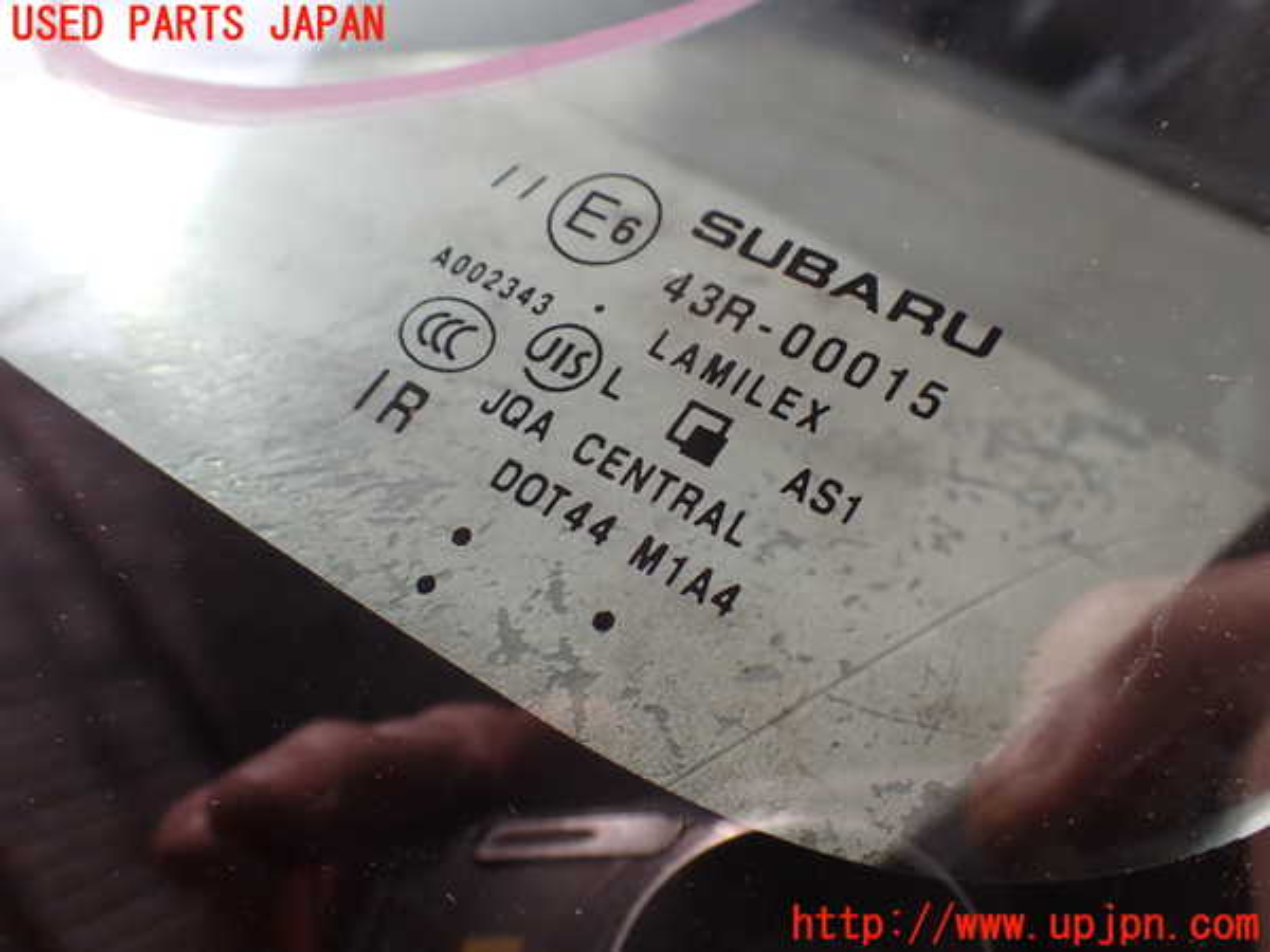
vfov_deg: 46.8
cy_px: 476
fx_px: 1101
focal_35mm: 30
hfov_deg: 60.0
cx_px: 635
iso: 100
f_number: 3.2
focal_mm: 5.4
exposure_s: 1/200
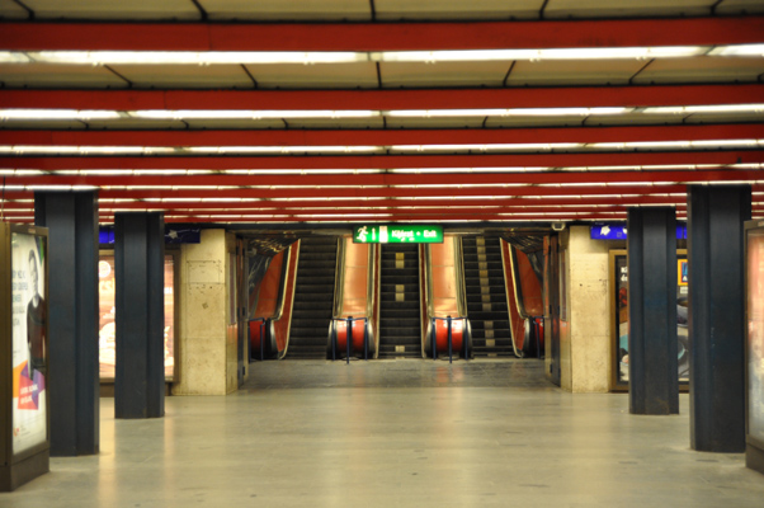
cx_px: 382
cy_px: 254
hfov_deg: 27.0
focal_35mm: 75
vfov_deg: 18.1
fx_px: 1590
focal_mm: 50
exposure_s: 1/40
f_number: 3.2
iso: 800
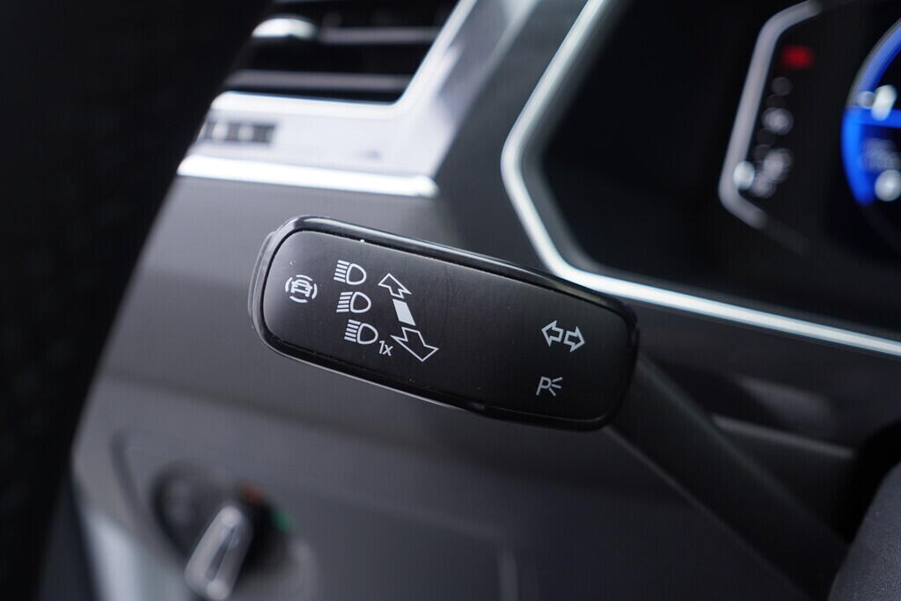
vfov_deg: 36.9
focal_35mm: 36
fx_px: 901
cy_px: 300
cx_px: 450
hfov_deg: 53.1
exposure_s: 1/40
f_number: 2.8
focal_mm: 24
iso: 250
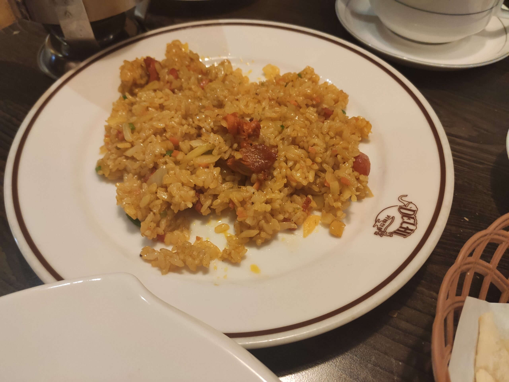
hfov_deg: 67.3
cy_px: 191
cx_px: 254
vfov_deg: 53.1
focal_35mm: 26
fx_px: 382
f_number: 1.75
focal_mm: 4.77
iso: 1411
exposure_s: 1/30
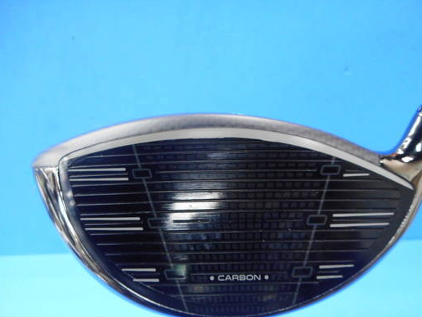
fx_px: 378
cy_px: 189
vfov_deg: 45.2
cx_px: 226
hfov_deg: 58.3
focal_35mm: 31
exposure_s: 1/30
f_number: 3.7
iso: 400
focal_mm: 4.5
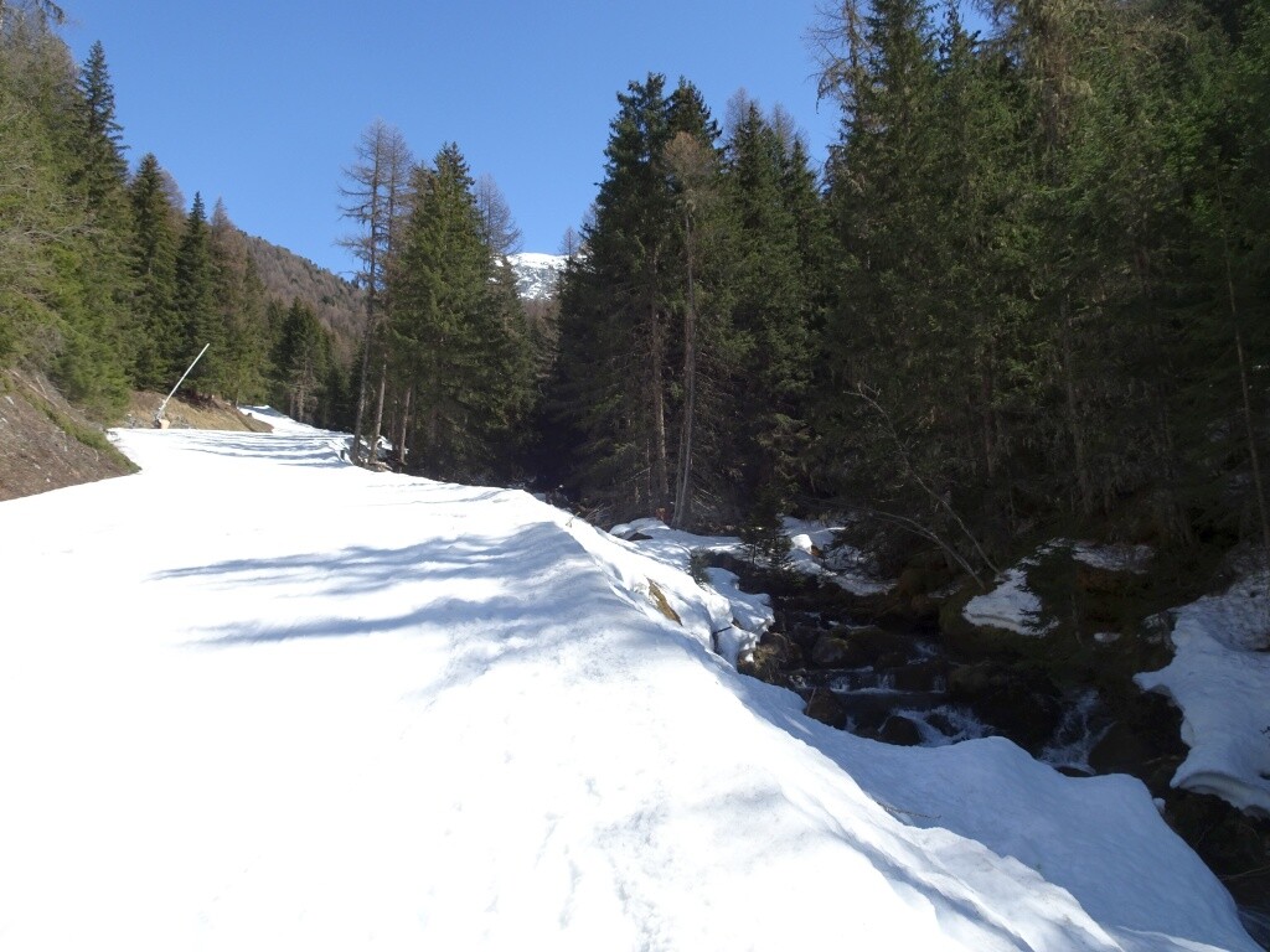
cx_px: 635
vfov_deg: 56.8
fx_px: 881
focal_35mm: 24
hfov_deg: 71.6
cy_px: 476
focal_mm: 4.1
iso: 80
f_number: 3.5
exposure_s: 1/800
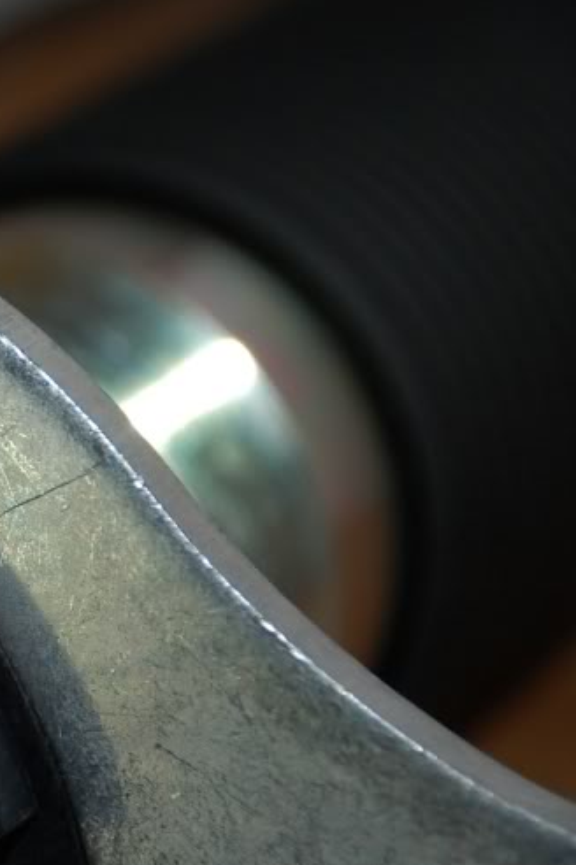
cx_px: -321
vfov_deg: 6.3
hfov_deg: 4.2
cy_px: 421
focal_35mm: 327
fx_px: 7859
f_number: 5.6
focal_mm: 105
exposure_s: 1/60
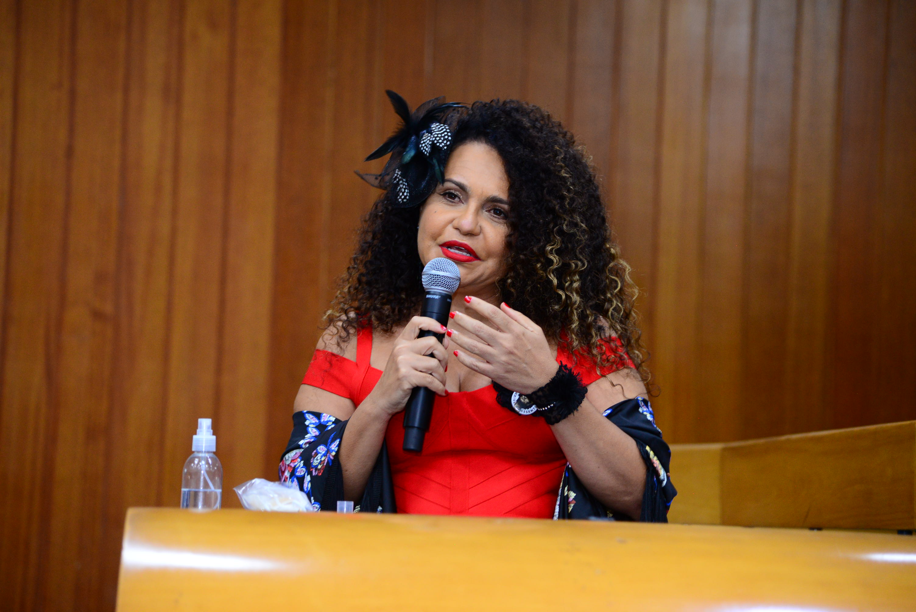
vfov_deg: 11.4
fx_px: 3054
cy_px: 306
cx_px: 458
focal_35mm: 120
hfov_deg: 17.1
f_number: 4
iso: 1600
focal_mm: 120
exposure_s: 1/60
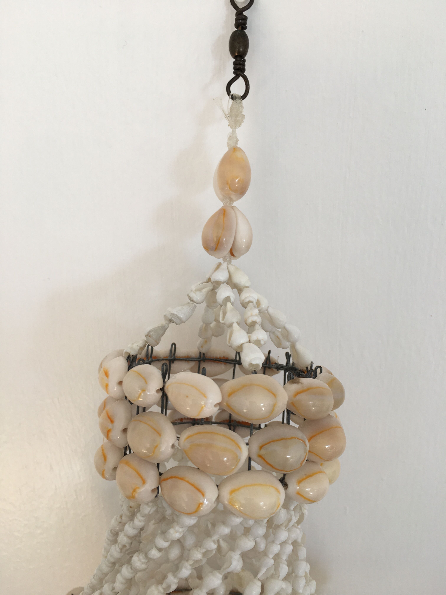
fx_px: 498
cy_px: 298
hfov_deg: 48.2
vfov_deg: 61.7
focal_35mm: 29
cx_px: 223
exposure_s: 1/50
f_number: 2.2
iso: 25
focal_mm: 4.15
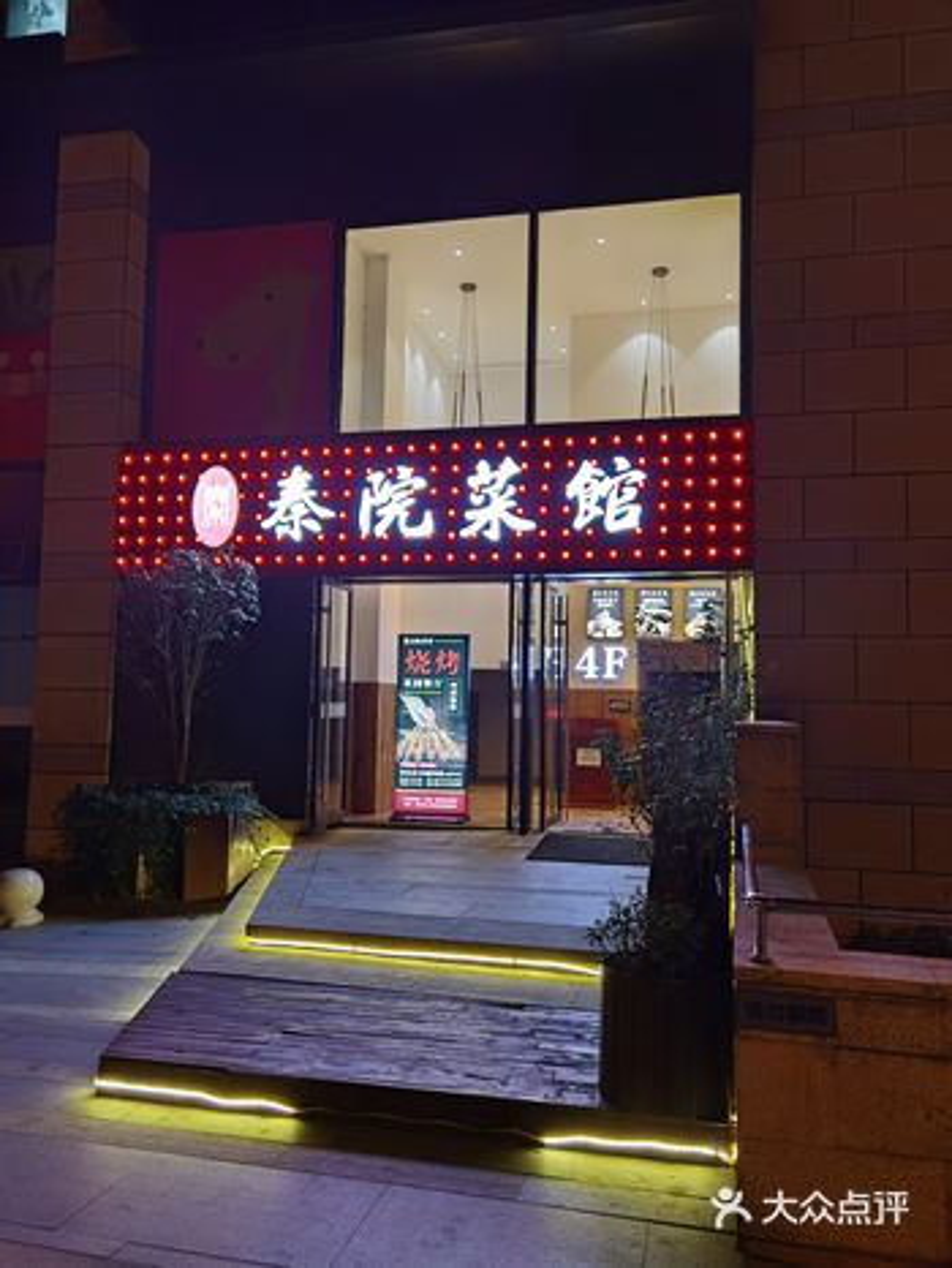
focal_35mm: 27
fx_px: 989
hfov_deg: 51.4
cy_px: 634
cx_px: 476
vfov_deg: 65.3
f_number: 1.9
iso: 100
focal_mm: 6.71
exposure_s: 1/50
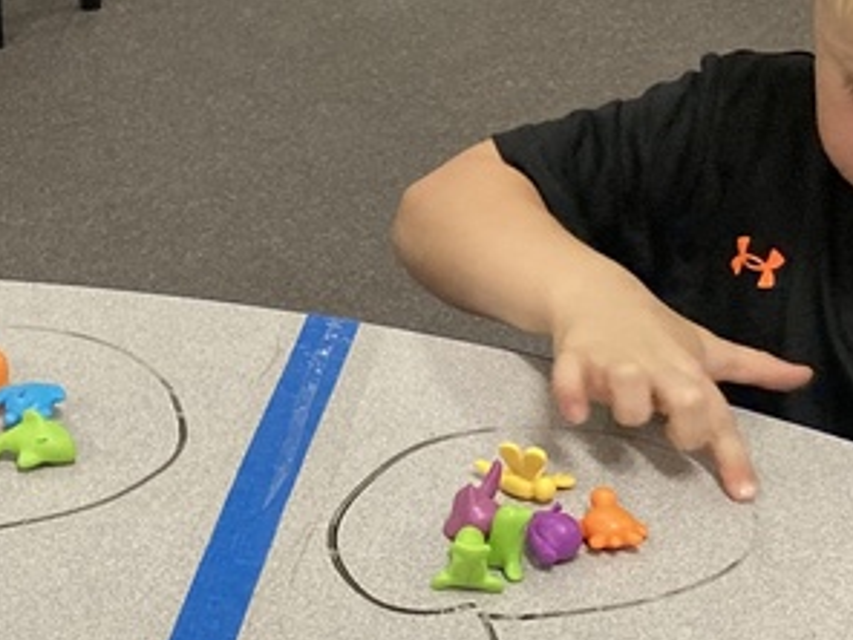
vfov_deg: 15.2
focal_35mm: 97
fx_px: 2390
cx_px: 225
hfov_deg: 20.1
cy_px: 502
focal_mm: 3.99
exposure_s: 1/60
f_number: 1.8
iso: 320
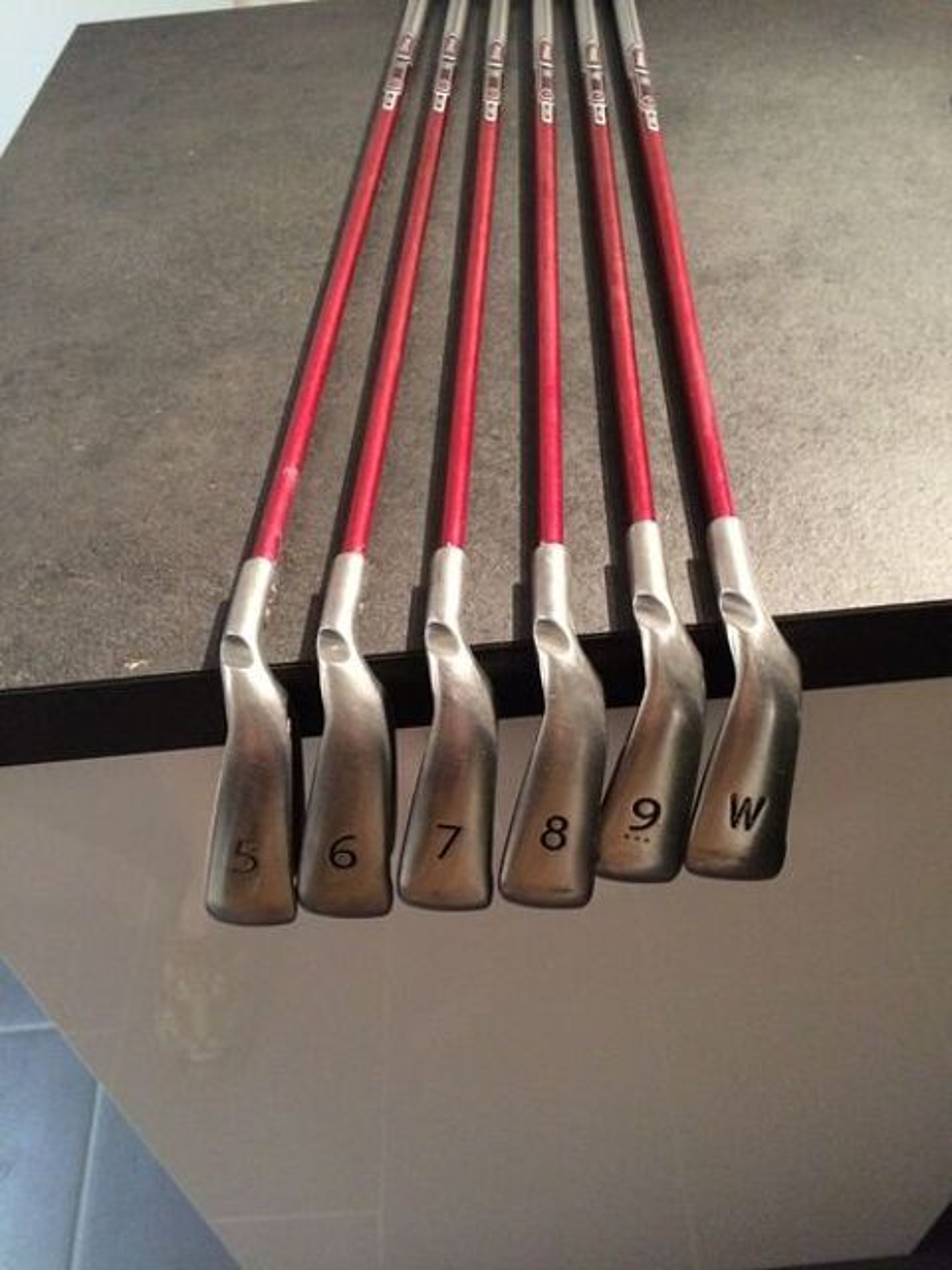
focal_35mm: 29
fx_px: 1063
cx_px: 476
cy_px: 635
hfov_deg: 48.2
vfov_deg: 61.7
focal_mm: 4.15
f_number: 2.2
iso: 320
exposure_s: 1/17
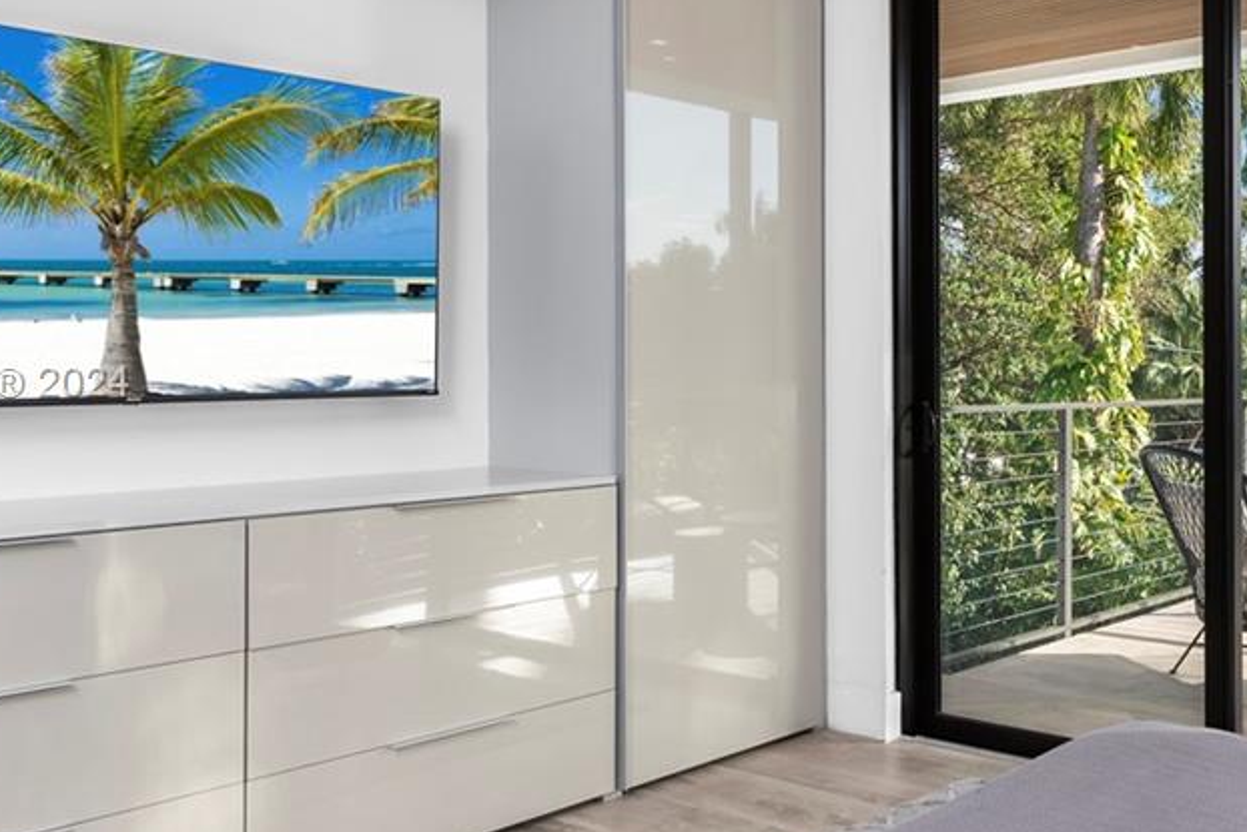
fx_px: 1247
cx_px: 1093
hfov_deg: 48.3
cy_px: 386
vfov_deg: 36.9
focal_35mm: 36
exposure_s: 1/25
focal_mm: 14
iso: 320
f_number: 8
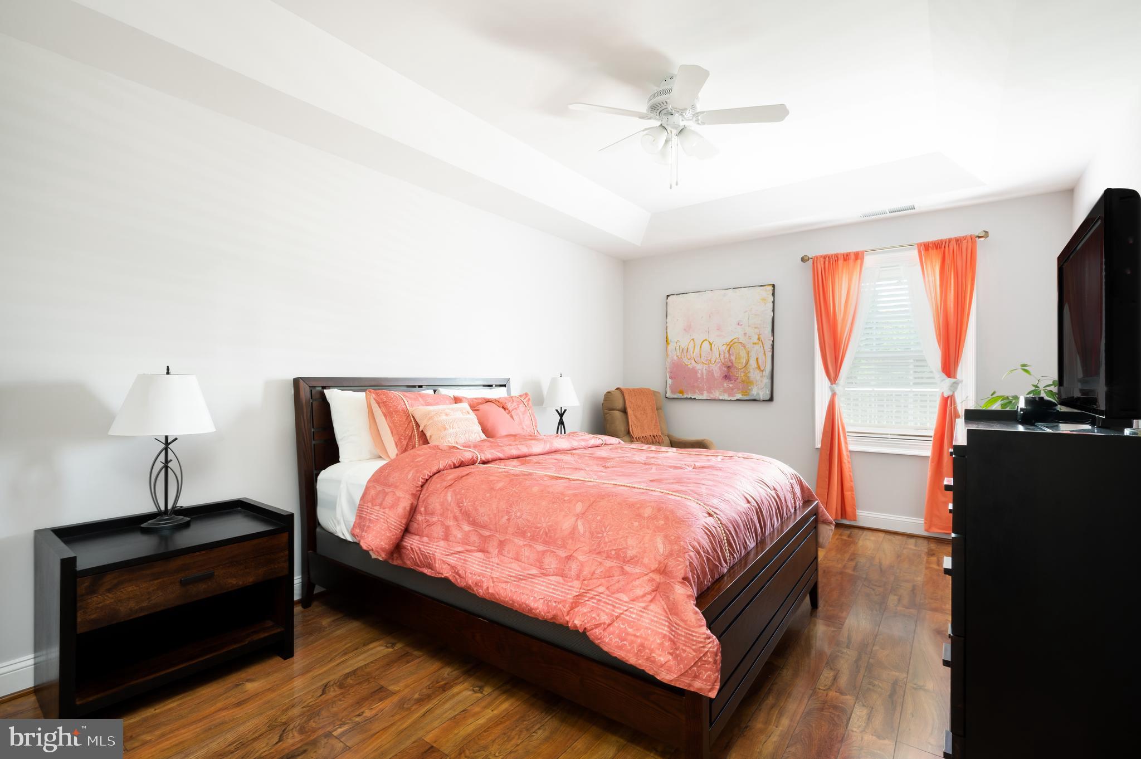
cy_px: 380
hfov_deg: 96.8
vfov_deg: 73.7
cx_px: 570
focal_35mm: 16
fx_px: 507
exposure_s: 1/40
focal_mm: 16
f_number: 13
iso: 640
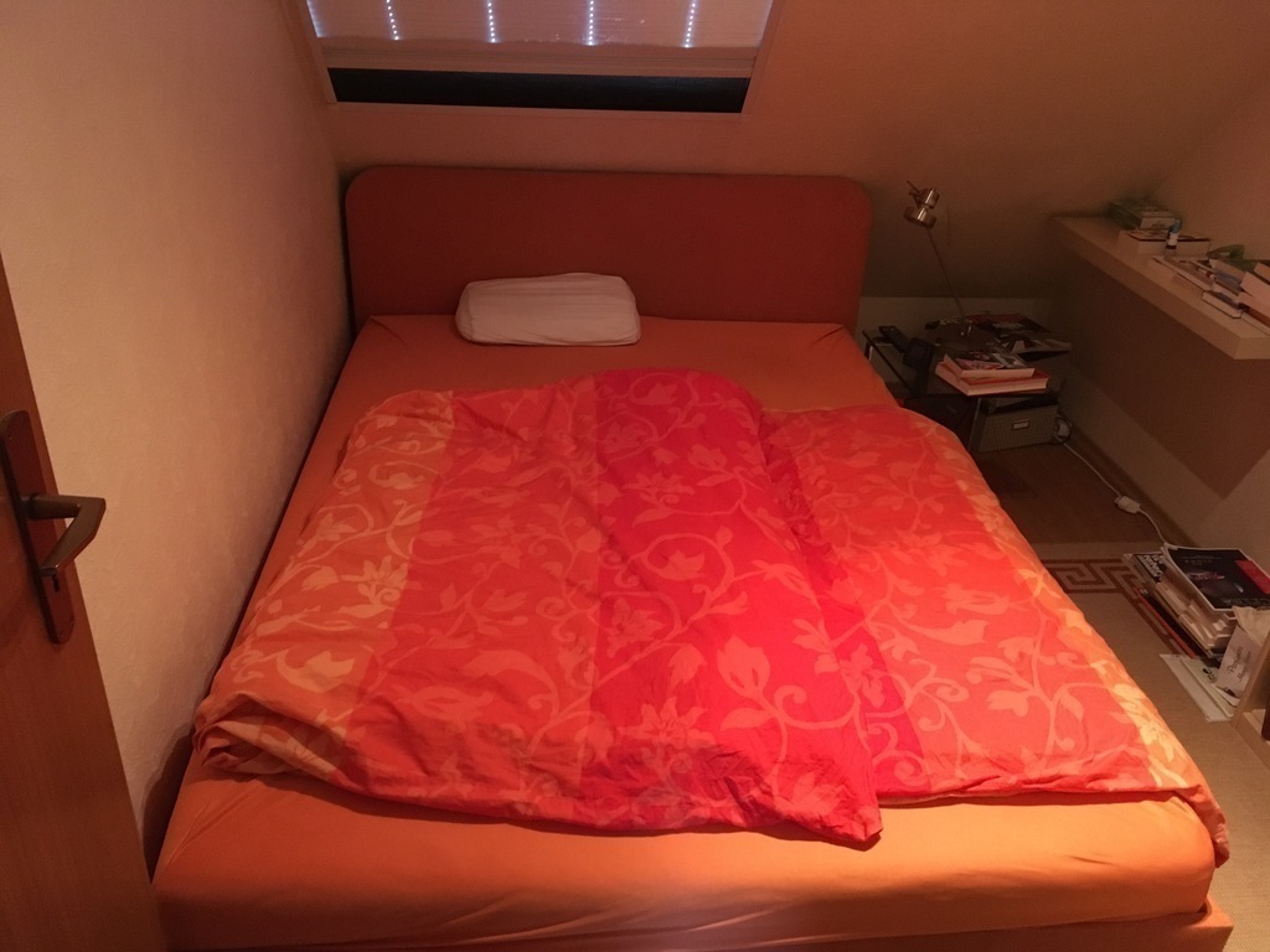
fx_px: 1064
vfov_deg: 48.2
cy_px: 476
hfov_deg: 61.7
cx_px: 635
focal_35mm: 29
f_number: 2.2
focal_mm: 4.15
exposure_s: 1/17
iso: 250
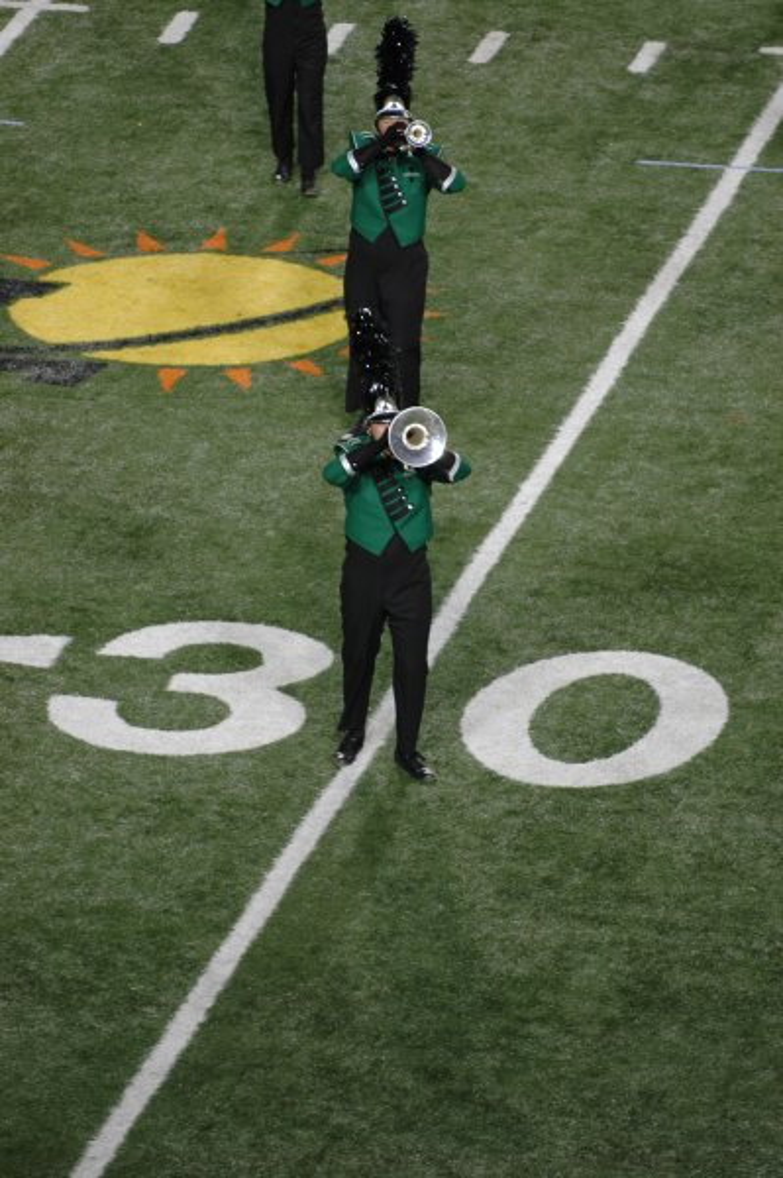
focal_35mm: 300
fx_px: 9804
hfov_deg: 4.6
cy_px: 589
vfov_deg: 6.9
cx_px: 392
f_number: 2.8
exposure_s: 1/60
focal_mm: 200
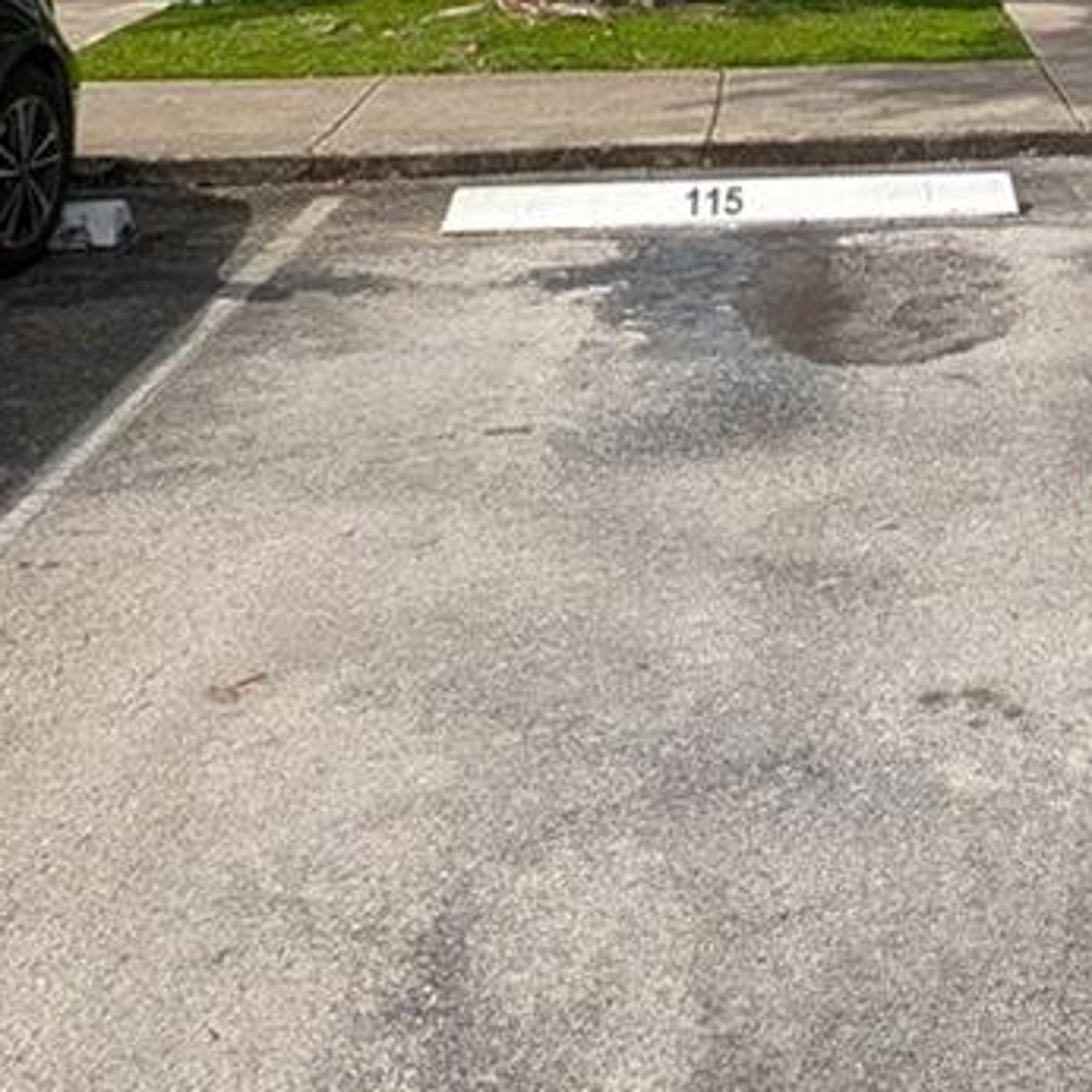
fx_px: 1749
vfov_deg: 29.7
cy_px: -221
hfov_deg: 31.3
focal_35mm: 49
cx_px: 1161
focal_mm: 2.02
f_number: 1.7
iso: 52
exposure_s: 1/3448
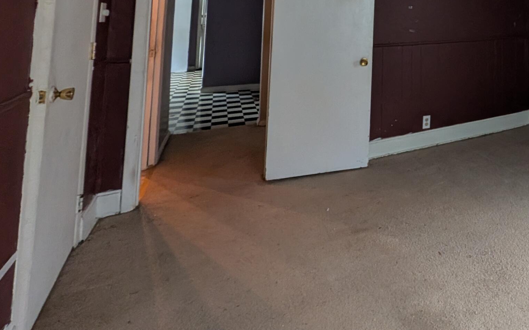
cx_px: 504
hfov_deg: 58.4
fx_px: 360
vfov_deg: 41.7
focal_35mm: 25
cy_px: -11
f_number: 1.7
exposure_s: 1/24.8
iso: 149
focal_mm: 2.02
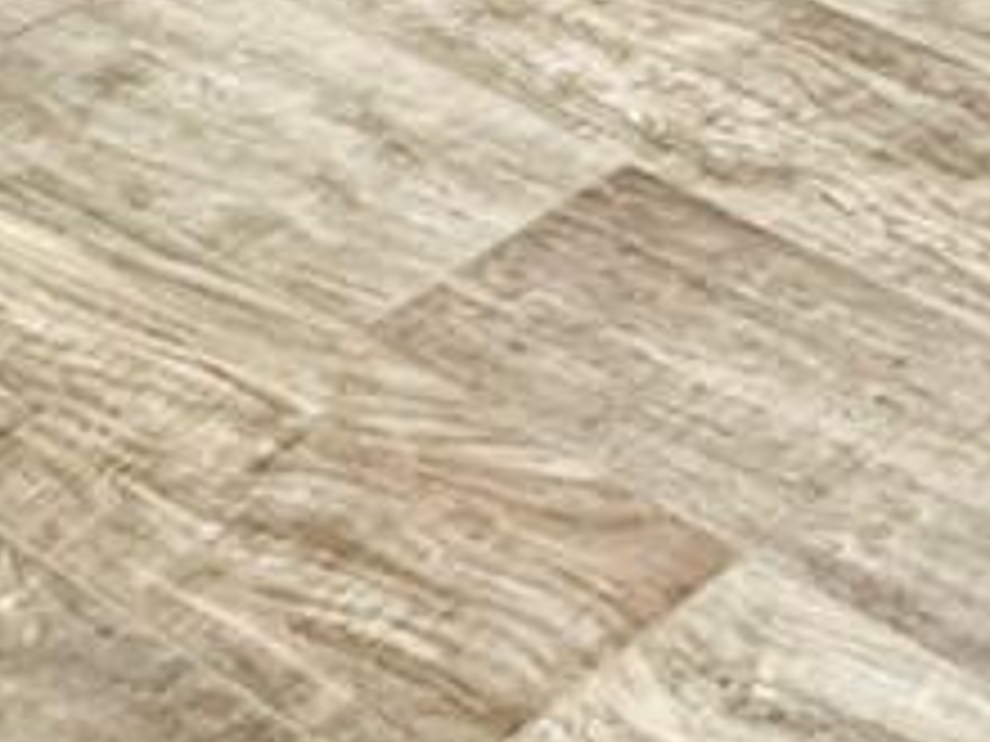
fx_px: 2917
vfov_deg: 10.2
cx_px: 1930
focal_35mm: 102
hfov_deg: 15.6
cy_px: -1547
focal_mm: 2.22
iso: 640
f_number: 2.2
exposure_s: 1/60
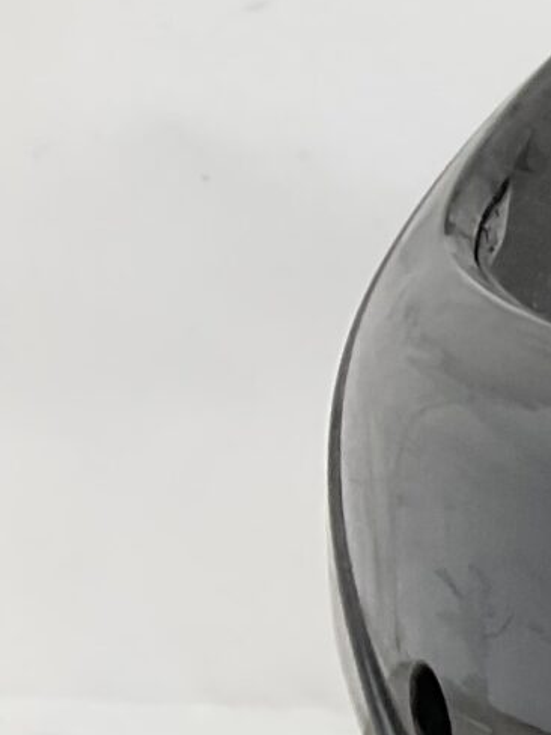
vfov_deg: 12.4
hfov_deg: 7.8
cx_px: 1913
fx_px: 3226
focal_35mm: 152
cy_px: 1062
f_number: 1.8
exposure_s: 1/120
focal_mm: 3
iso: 25
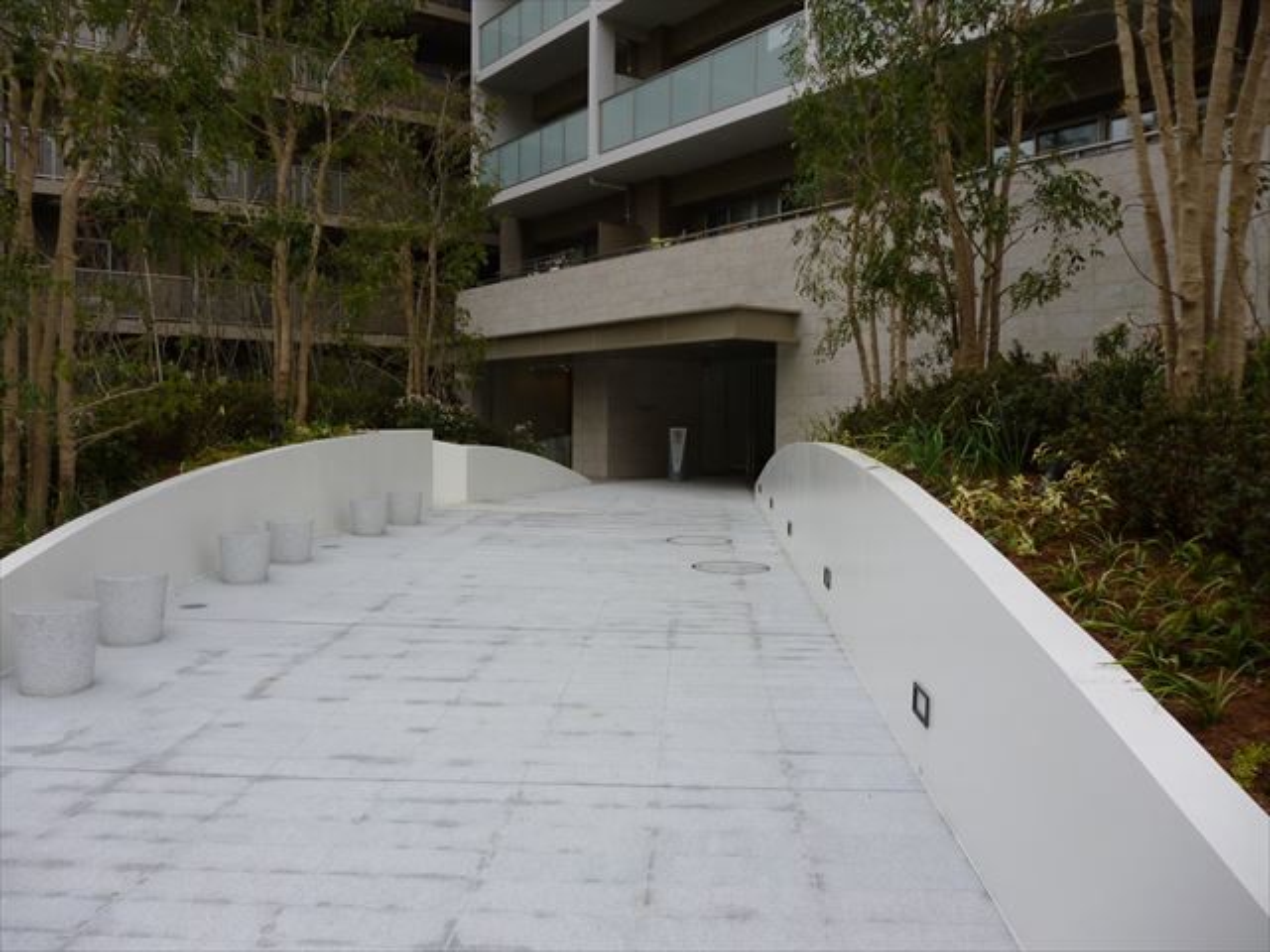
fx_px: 1027
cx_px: 635
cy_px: 476
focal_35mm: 28
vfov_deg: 49.7
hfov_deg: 63.4
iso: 100
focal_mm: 5
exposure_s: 1/400
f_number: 3.1
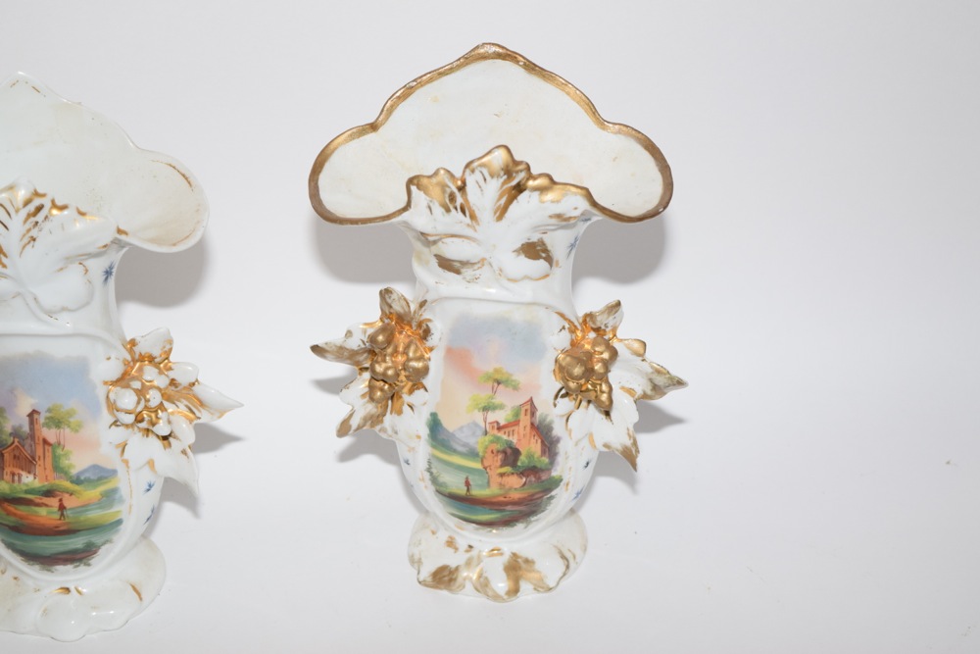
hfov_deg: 24.6
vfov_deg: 16.6
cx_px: 490
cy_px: 327
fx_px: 2246
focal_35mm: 82
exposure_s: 1/60
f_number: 5.6
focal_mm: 55
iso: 500
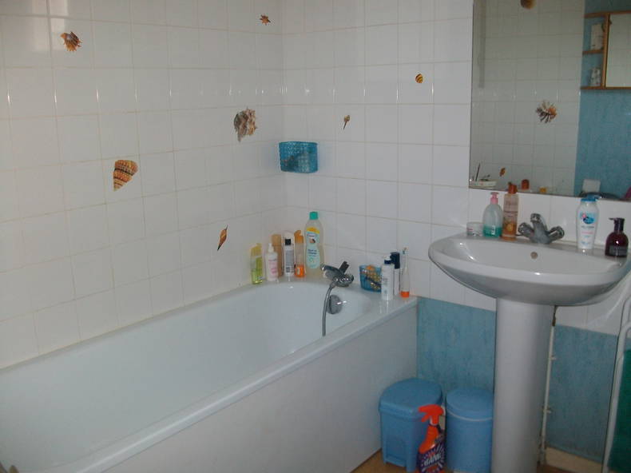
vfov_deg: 44.1
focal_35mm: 32
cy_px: 236
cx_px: 316
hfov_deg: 56.8
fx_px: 583
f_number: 2.9
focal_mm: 5.7
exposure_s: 1/40
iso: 125
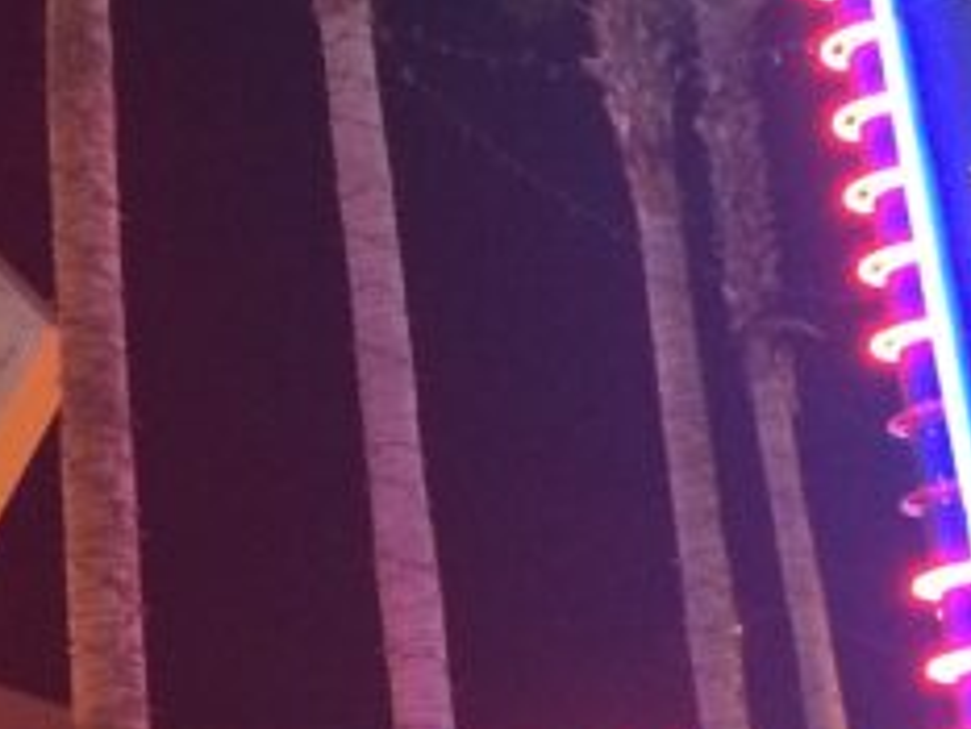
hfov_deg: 17.5
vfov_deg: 13.6
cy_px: 104
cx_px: -142
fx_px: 3031
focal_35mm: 108
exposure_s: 1/17
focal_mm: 4.12
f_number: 2.2
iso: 320
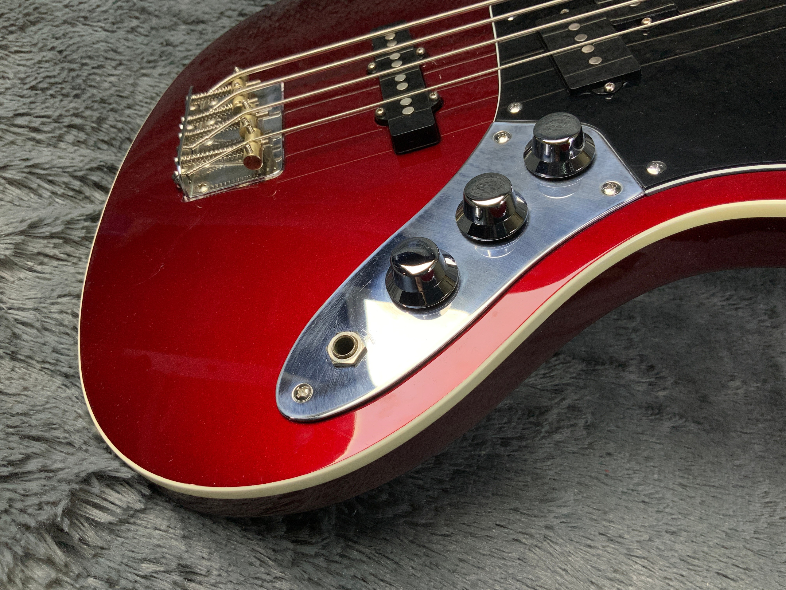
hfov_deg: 61.7
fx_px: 658
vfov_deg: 48.2
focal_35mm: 29
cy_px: 295
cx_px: 393
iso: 64
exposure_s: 1/114
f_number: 1.8
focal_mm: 3
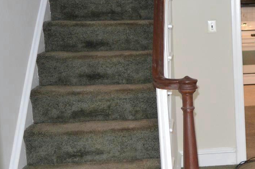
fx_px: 552
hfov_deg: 22.8
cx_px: 343
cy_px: 64
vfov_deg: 17.4
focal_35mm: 78
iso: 720
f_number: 3.5
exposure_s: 1/60
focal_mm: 18
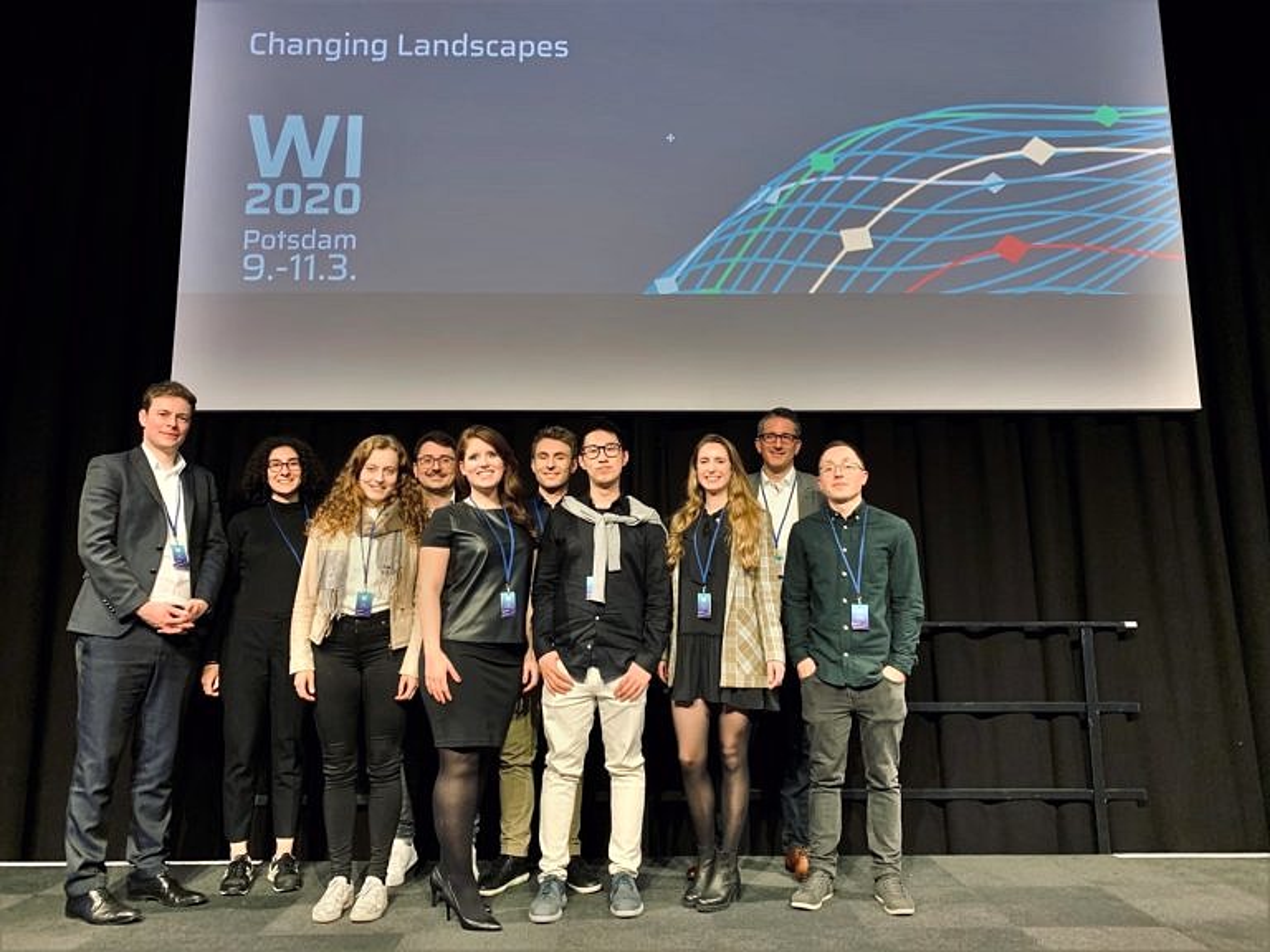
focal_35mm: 26
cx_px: 635
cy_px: 476
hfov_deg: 67.3
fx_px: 954
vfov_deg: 53.1
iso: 250
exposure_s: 1/45
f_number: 1.8
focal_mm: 4.25
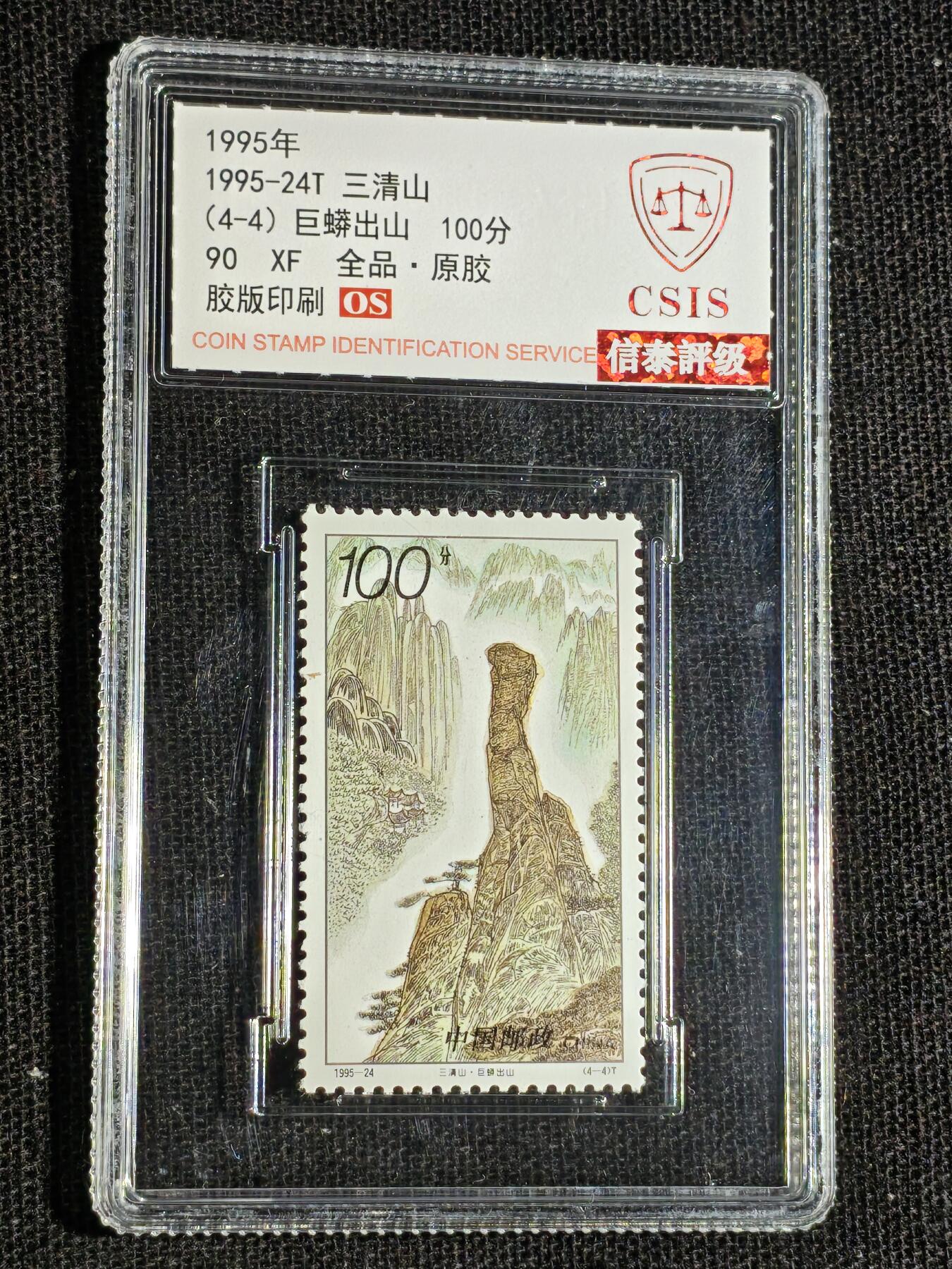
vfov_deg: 21.1
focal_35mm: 93
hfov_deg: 15.9
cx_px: 476
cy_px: 634
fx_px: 3410
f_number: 1.5
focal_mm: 4.94
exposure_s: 1/292
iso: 50
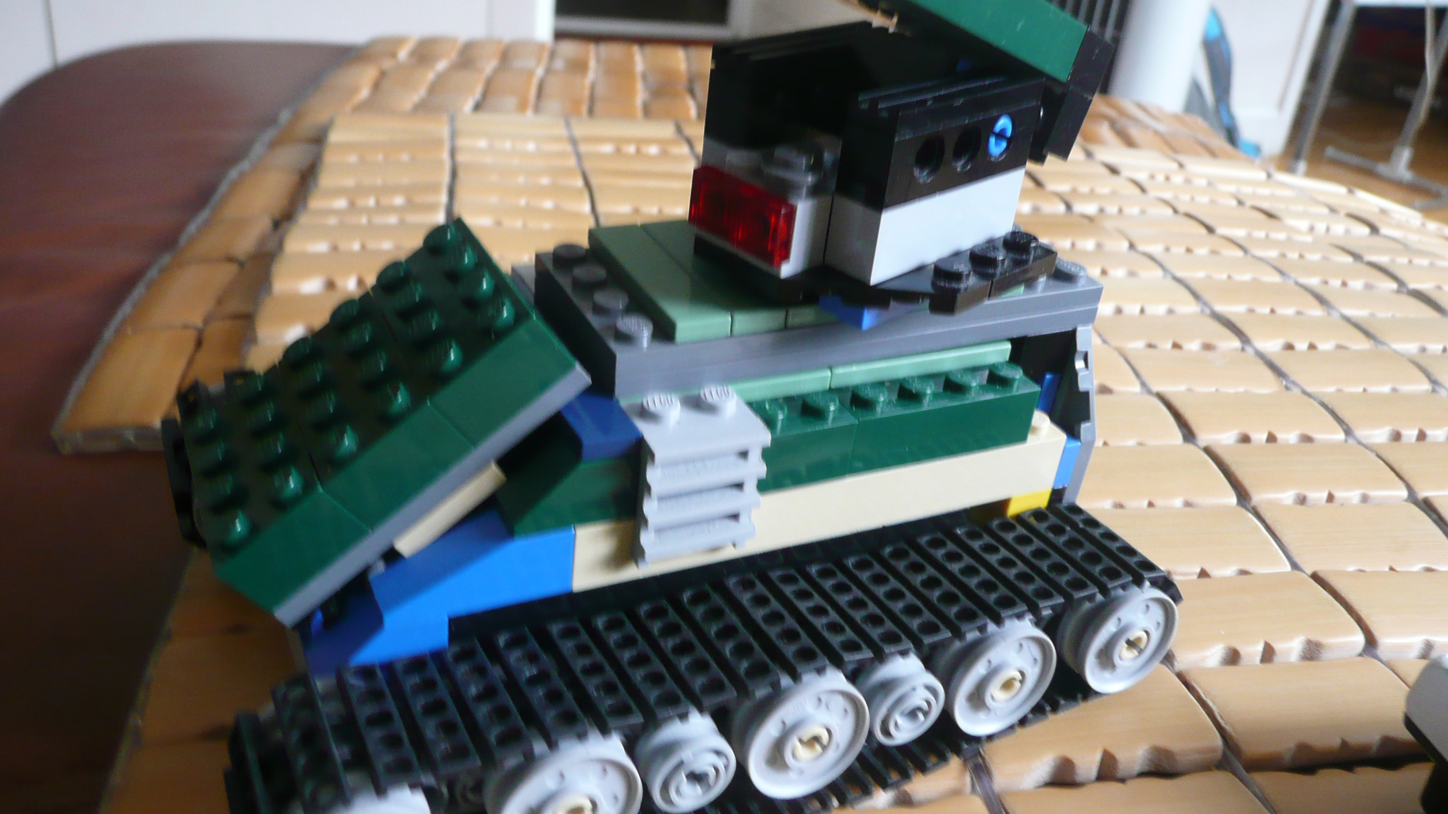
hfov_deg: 62.6
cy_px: 371
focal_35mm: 31
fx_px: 1190
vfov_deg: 37.7
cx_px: 731
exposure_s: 1/15
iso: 200
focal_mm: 4.6
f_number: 3.3
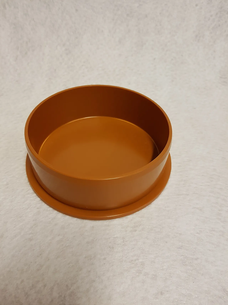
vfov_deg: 67.3
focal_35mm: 26
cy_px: 152
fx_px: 228
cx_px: 114
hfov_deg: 53.1
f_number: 1.7
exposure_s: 1/25
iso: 160
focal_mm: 4.2
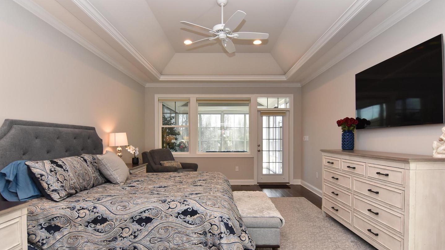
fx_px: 224
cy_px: 142
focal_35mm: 19
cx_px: 223
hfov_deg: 89.6
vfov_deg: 58.1
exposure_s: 1/50
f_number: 7.1
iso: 800
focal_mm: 12
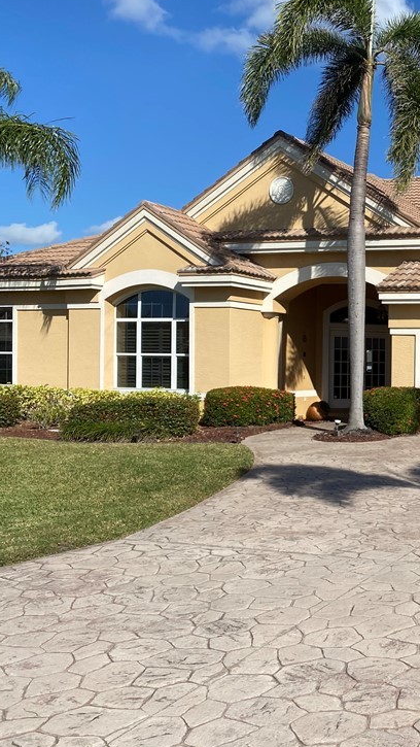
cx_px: 503
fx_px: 792
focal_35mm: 40
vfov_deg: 50.5
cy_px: 380
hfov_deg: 26.4
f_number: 1.8
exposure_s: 1/4608
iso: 32
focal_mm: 4.25
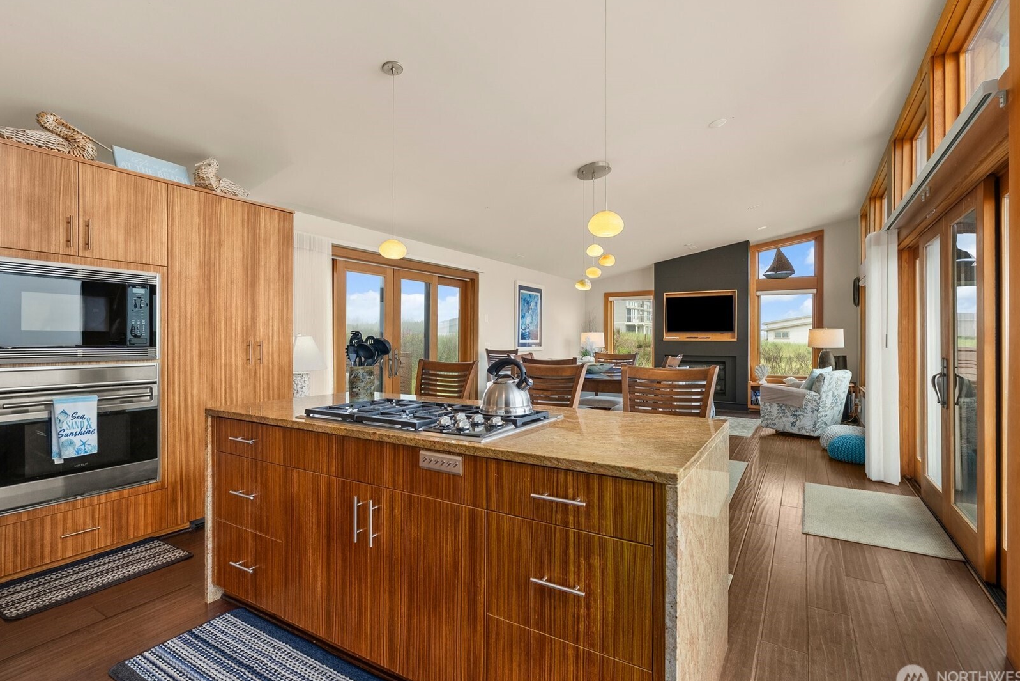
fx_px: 482
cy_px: 343
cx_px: 510
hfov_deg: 93.3
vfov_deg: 70.4
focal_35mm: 17
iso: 500
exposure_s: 1/10
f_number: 8
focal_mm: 16
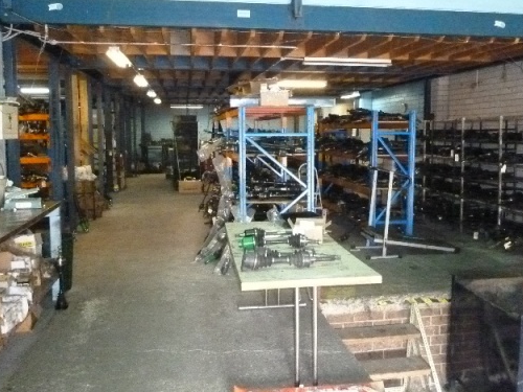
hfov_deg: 56.8
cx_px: 271
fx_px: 483
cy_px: 166
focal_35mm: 32
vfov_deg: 44.0
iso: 1600
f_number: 3.3
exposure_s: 1/60
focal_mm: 4.5
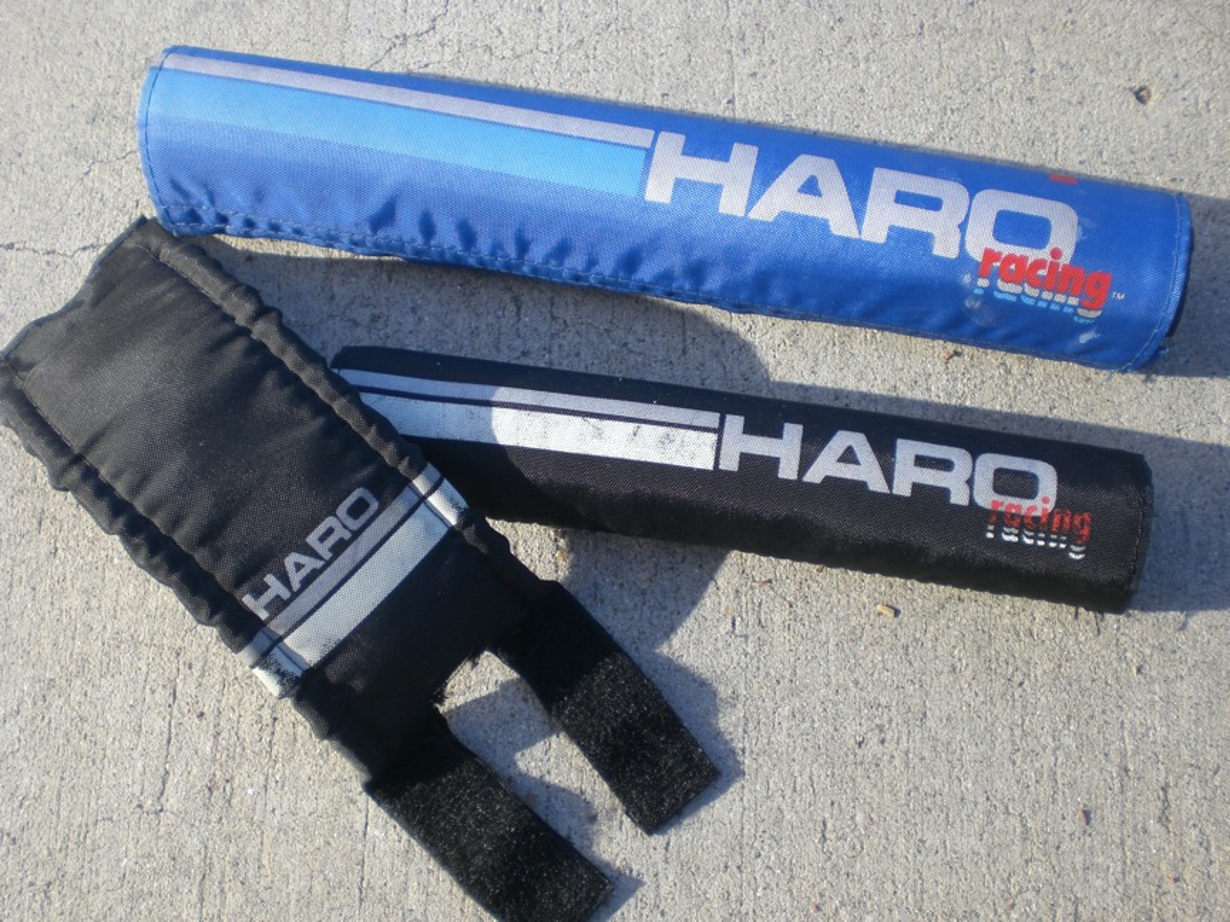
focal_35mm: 38
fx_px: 1350
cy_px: 461
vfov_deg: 37.7
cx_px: 615
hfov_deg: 49.0
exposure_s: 1/200
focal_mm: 6.3
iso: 50
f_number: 3.1
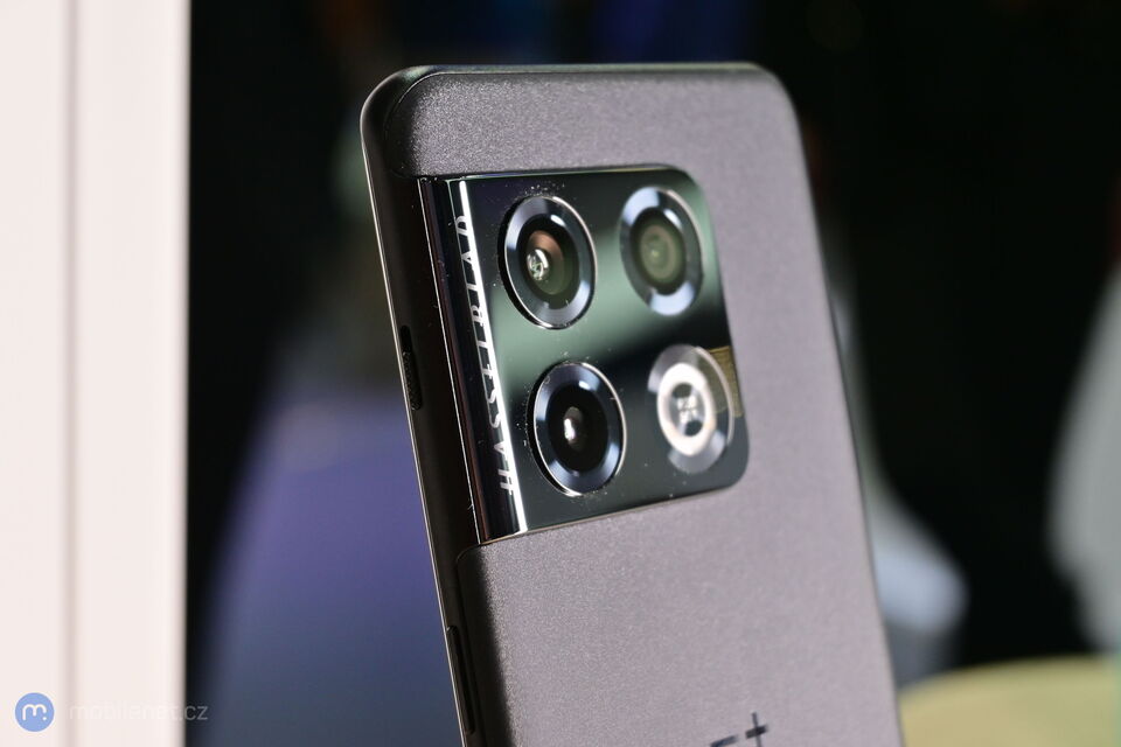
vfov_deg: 18.2
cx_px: 560
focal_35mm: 75
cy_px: 374
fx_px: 2335
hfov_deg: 27.0
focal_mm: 50
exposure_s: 1/80
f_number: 6.3
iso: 500
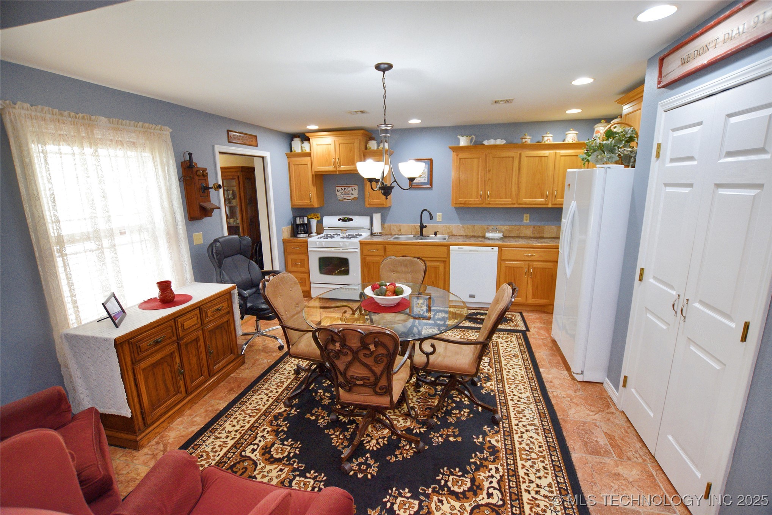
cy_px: 258
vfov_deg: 77.3
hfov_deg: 100.4
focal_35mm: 15
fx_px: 322
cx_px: 386
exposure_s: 1/60
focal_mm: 10
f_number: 3.5
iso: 800
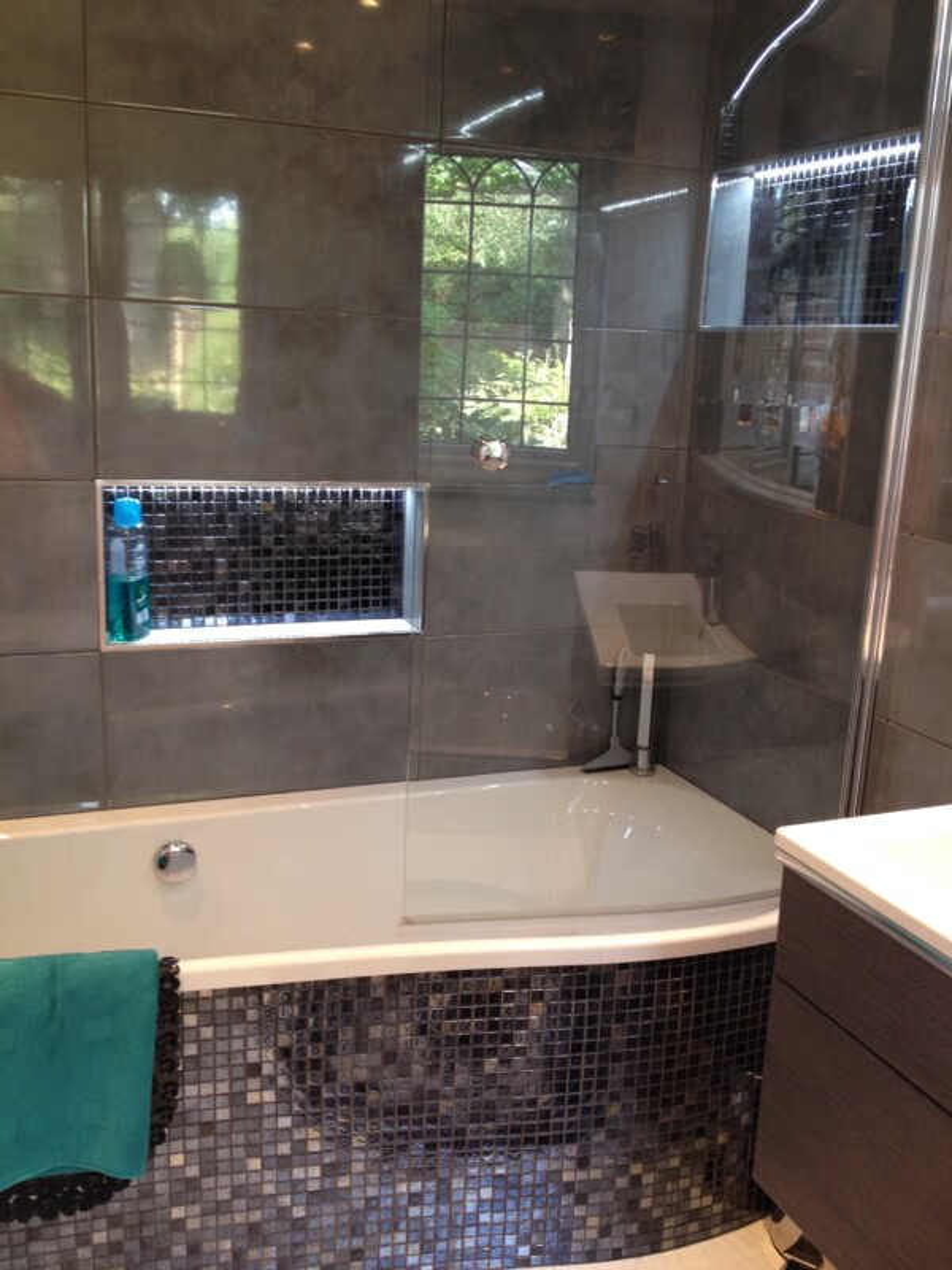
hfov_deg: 40.7
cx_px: 476
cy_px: 635
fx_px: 1283
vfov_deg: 52.6
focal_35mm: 35
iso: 80
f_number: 2.4
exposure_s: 1/20
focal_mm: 4.28
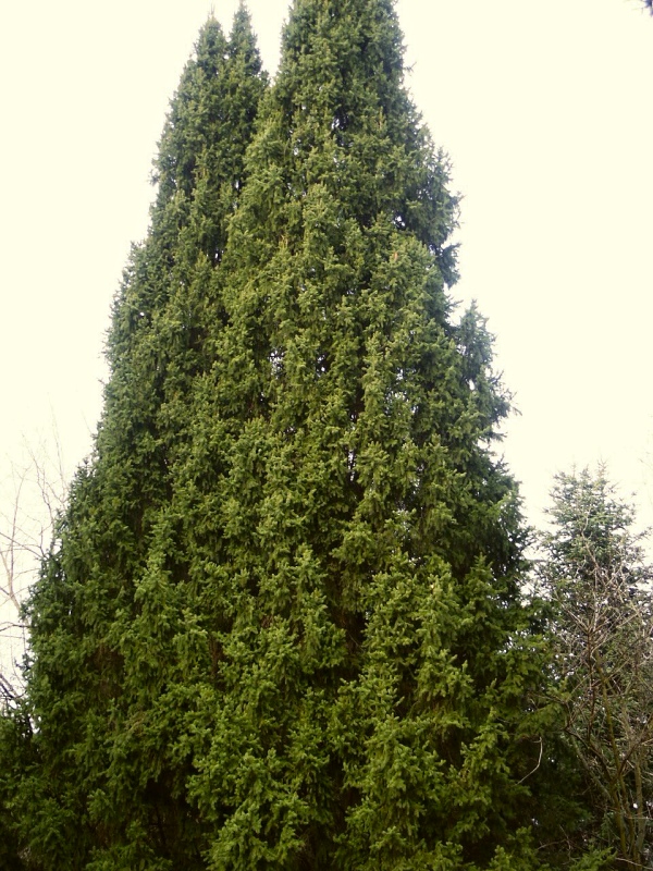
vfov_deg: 30.3
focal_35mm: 64
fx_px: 1610
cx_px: 326
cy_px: 436
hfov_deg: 22.9
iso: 64
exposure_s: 1/90
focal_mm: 13.29
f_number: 3.6
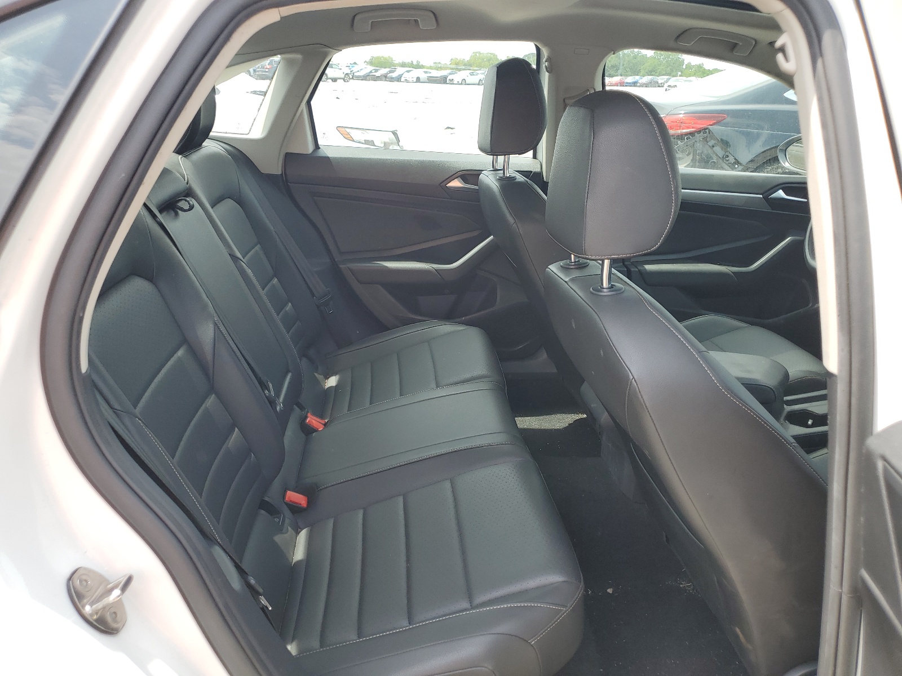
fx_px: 677
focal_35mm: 26
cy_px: 338
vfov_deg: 53.1
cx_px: 451
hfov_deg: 67.3
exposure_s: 1/556
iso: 50
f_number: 1.5
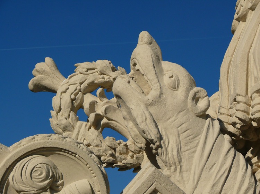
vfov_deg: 10.7
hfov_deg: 14.3
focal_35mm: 138
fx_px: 1036
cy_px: 97
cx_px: 130
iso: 100
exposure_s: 1/400
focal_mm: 29.1
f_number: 5.6
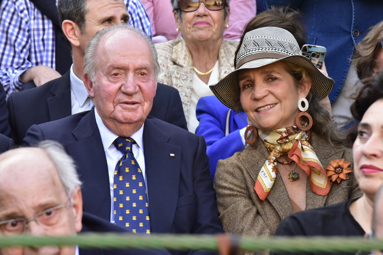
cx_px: 192
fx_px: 2128
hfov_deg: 10.3
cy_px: 128
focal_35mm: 200
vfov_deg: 6.9
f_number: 16
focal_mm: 200
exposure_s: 1/500
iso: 8000
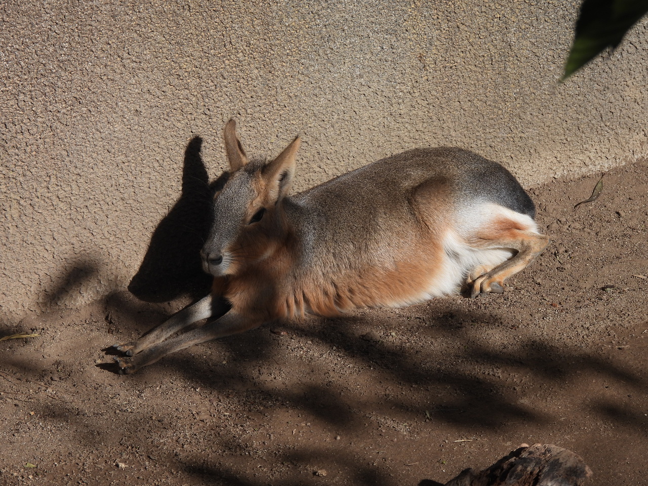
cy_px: 243
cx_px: 324
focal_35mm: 300
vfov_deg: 5.0
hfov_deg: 6.6
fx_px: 5616
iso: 100
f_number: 5
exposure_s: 1/800
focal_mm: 53.5
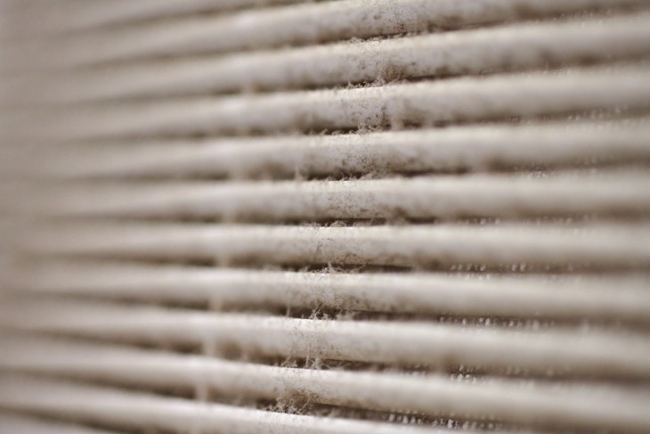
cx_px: 325
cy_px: 217
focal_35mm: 105
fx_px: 1896
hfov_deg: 19.5
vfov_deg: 13.0
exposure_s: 1/125
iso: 640
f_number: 3.5
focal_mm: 105
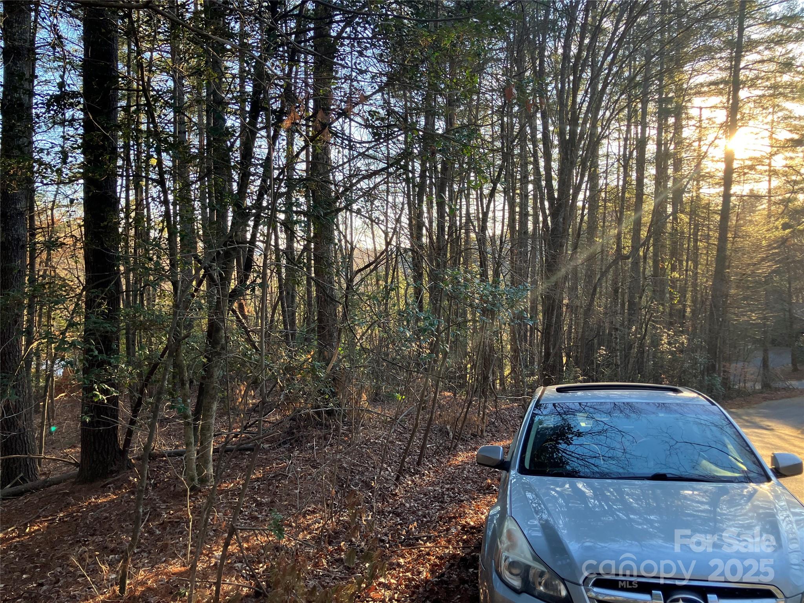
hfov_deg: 63.4
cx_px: 402
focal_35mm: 28
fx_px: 650
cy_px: 302
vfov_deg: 49.7
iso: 64
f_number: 1.8
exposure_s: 1/121
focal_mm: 3.99
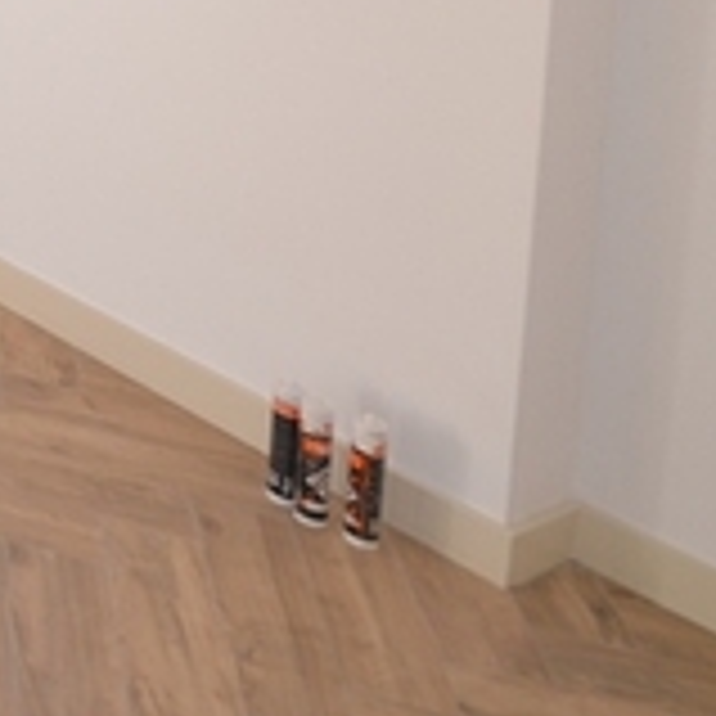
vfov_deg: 23.7
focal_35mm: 58
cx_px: -768
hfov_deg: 18.1
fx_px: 1357
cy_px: -351
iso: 400
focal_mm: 10
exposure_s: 1/200
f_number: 7.1
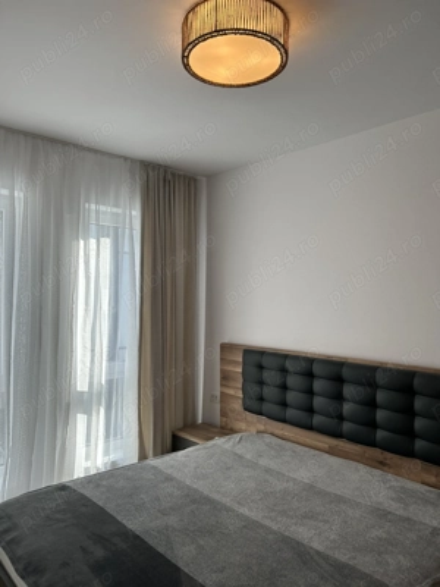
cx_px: 220
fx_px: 441
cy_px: 294
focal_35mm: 26
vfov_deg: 67.3
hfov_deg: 53.1
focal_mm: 5.7
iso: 50
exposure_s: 1/332
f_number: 1.5
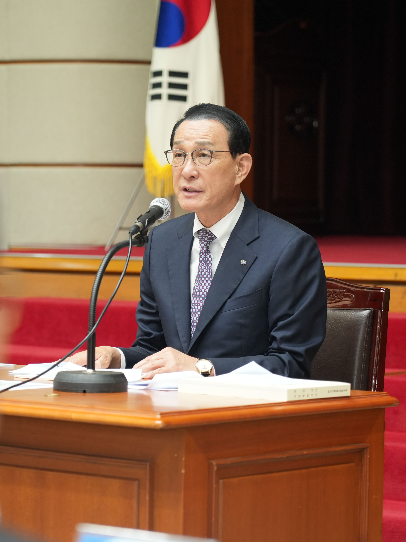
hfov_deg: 9.8
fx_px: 2377
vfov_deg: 13.0
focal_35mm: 152
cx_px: 130
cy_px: 271
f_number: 4
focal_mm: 105
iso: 1250
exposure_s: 1/200
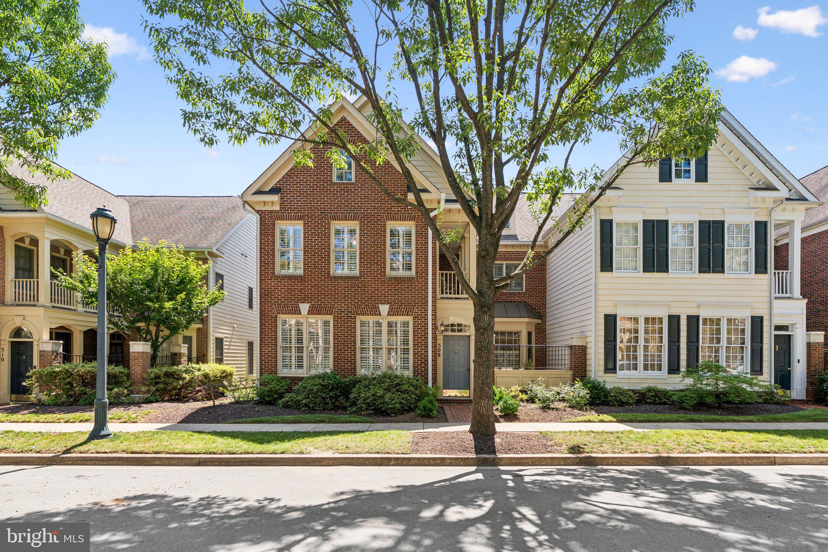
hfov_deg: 96.7
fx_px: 368
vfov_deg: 73.8
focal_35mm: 16
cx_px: 414
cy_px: 276
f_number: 6.3
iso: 80
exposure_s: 1/160
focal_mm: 16
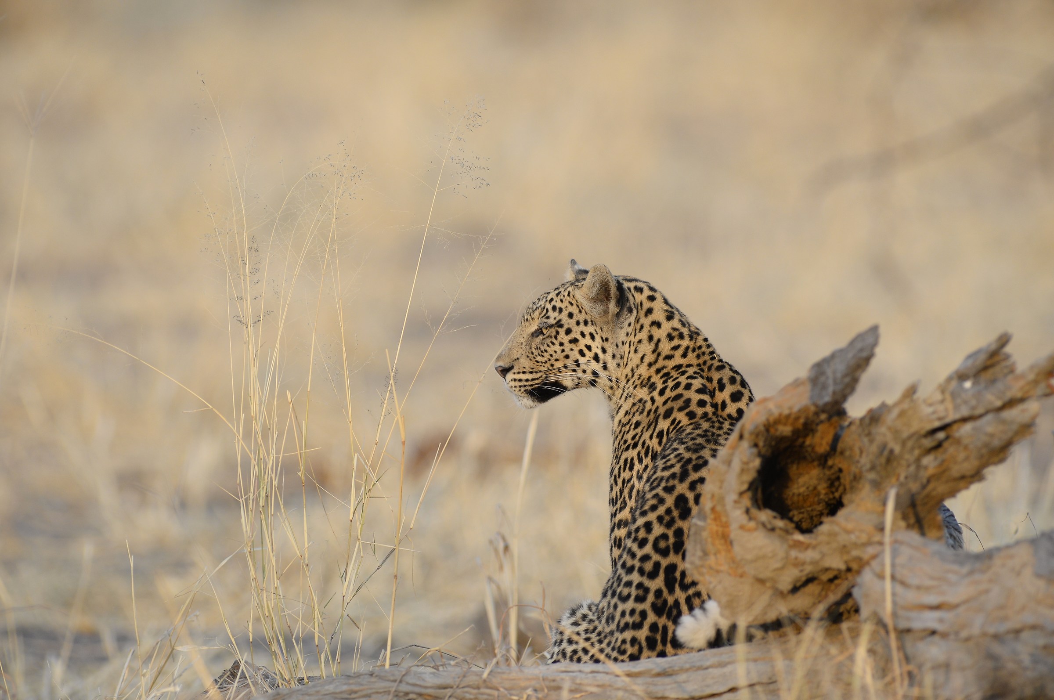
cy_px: 350
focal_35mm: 600
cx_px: 527
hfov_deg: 3.4
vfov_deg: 2.3
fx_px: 17545
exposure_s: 1/1250
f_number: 6.3
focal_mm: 600
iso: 1000
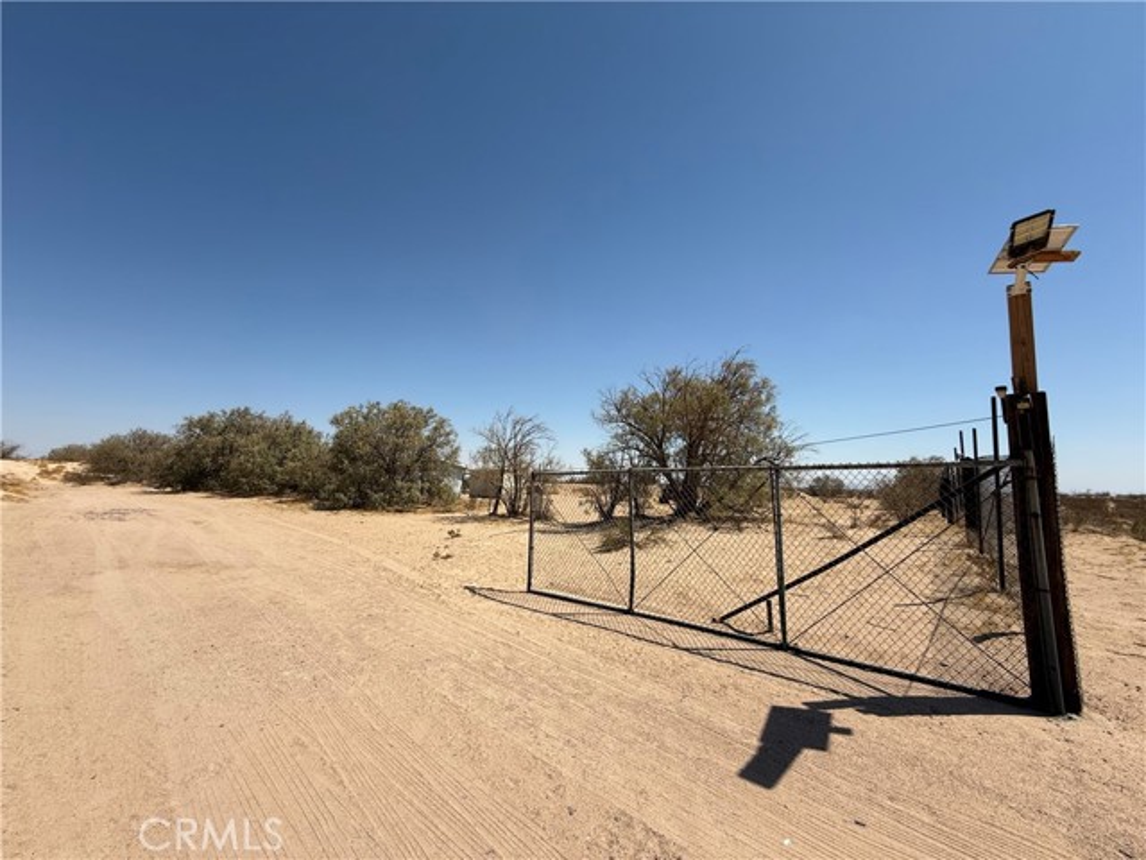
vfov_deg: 85.7
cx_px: 573
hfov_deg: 102.1
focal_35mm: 14
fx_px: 463
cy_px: 430
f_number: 2.2
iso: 20
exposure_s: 1/1497
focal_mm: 2.22
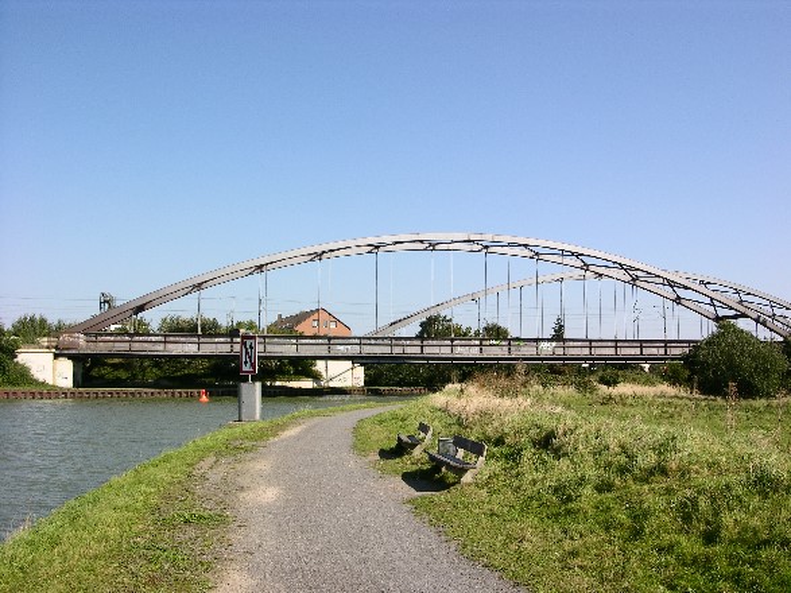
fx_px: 800
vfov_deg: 40.7
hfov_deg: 52.6
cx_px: 396
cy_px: 296
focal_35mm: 35
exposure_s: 1/124
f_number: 8
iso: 50
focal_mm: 8.9
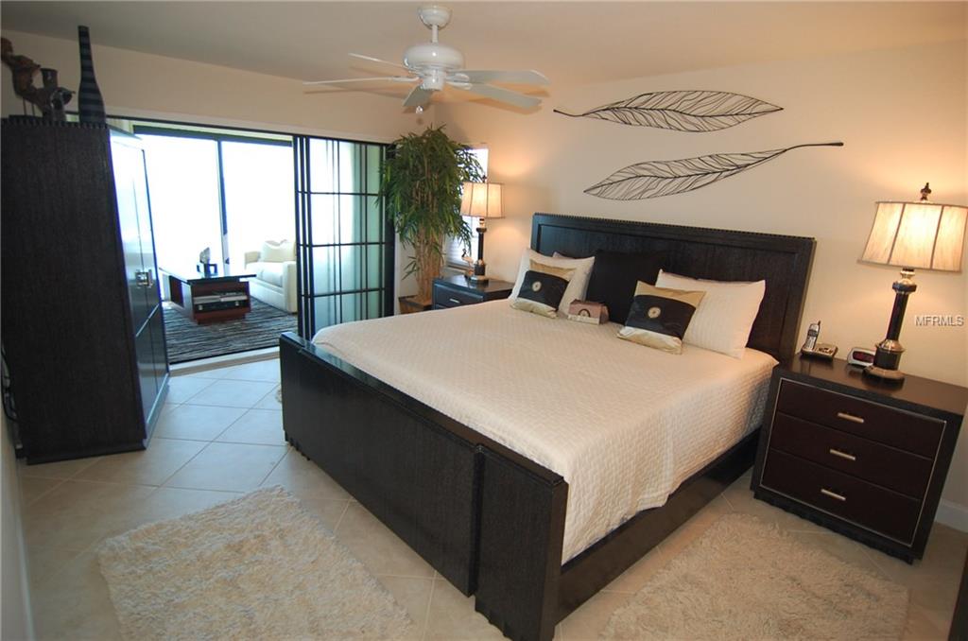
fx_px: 483
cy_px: 320
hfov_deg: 90.1
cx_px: 484
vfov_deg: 67.1
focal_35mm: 18
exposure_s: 1/60
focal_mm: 12
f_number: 4
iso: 400
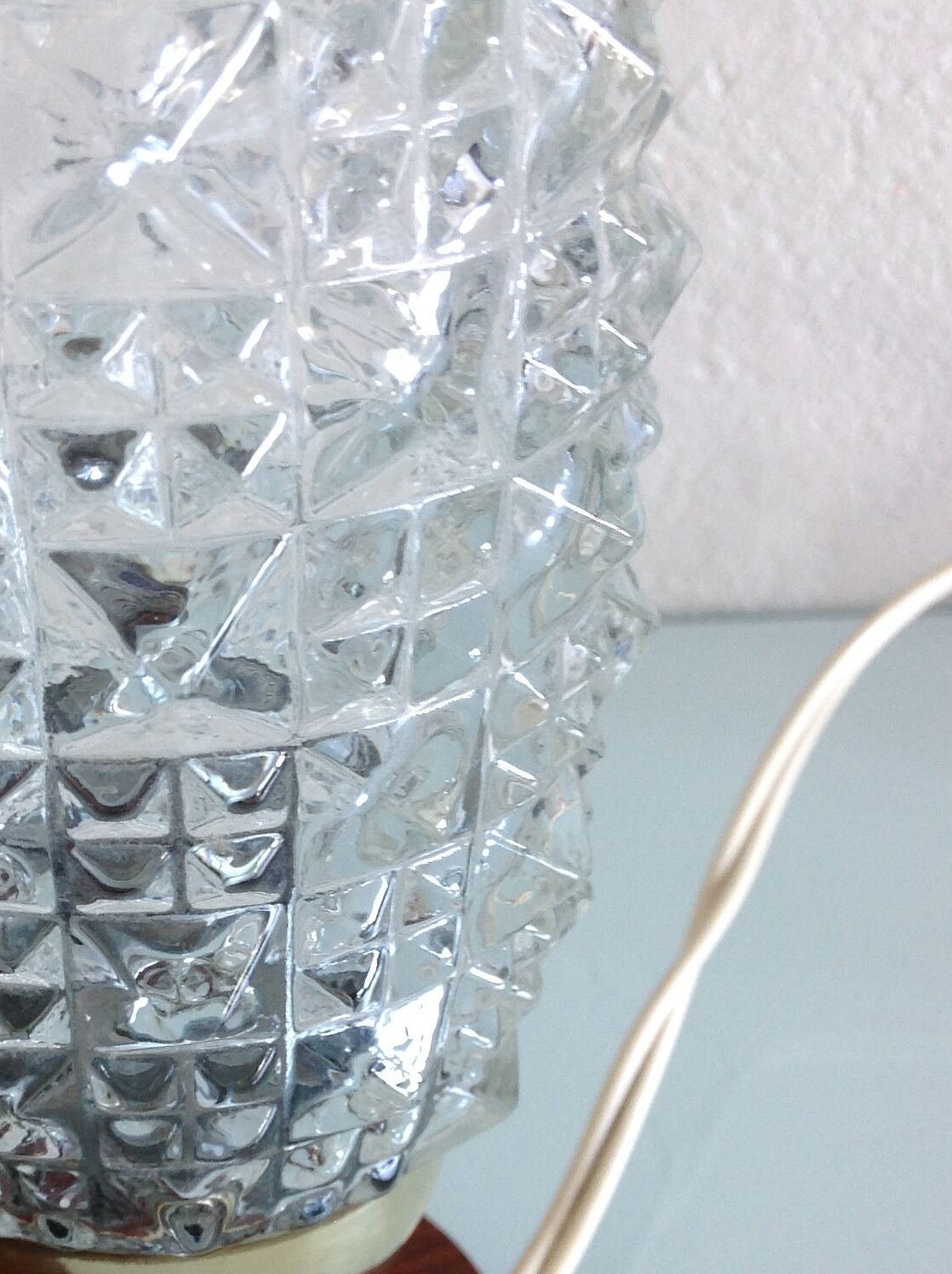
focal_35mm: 61
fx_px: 2242
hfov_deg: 23.8
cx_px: 306
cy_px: 864
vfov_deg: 31.4
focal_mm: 4.28
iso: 64
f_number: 2.4
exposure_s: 1/15
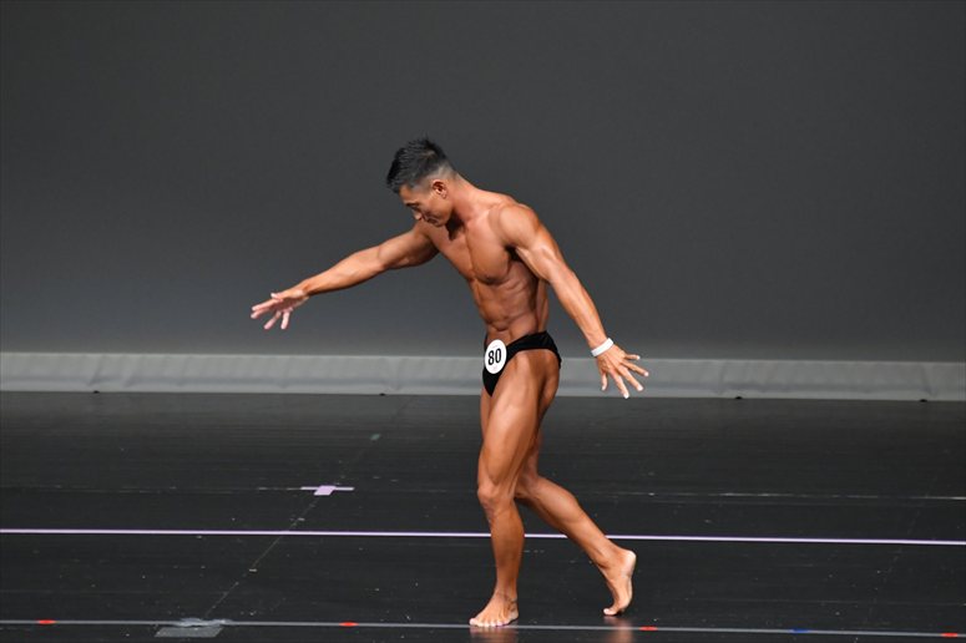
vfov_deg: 3.7
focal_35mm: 375
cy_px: 322
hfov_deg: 5.5
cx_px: 483
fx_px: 10058
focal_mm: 250
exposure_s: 1/400
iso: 4000
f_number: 5.6
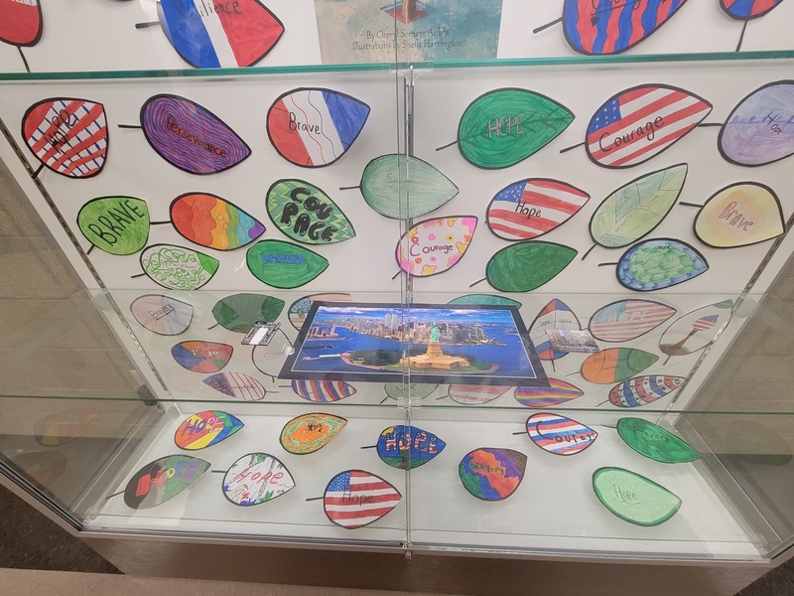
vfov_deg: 89.9
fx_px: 298
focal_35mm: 13
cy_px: 298
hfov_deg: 106.2
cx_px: 397
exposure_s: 1/60
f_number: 2.2
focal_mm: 2.2
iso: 250
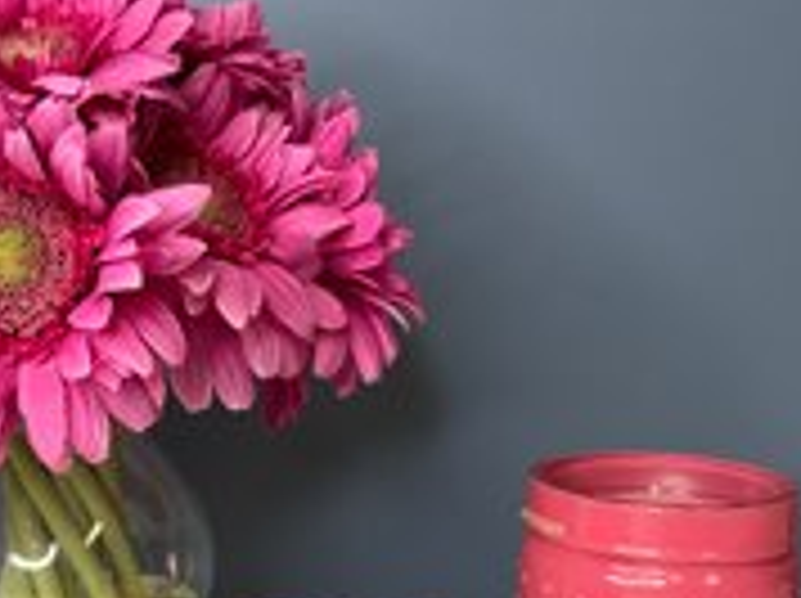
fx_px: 1294
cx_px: 286
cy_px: 483
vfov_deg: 25.6
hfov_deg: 34.2
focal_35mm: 56
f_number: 1.8
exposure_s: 1/120
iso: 50
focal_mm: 3
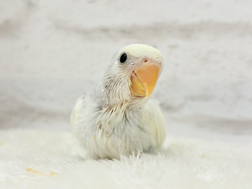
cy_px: 94
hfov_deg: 36.8
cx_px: 126
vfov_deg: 28.0
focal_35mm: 52
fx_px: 379
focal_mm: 5.96
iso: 64
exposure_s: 1/100
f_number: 1.6
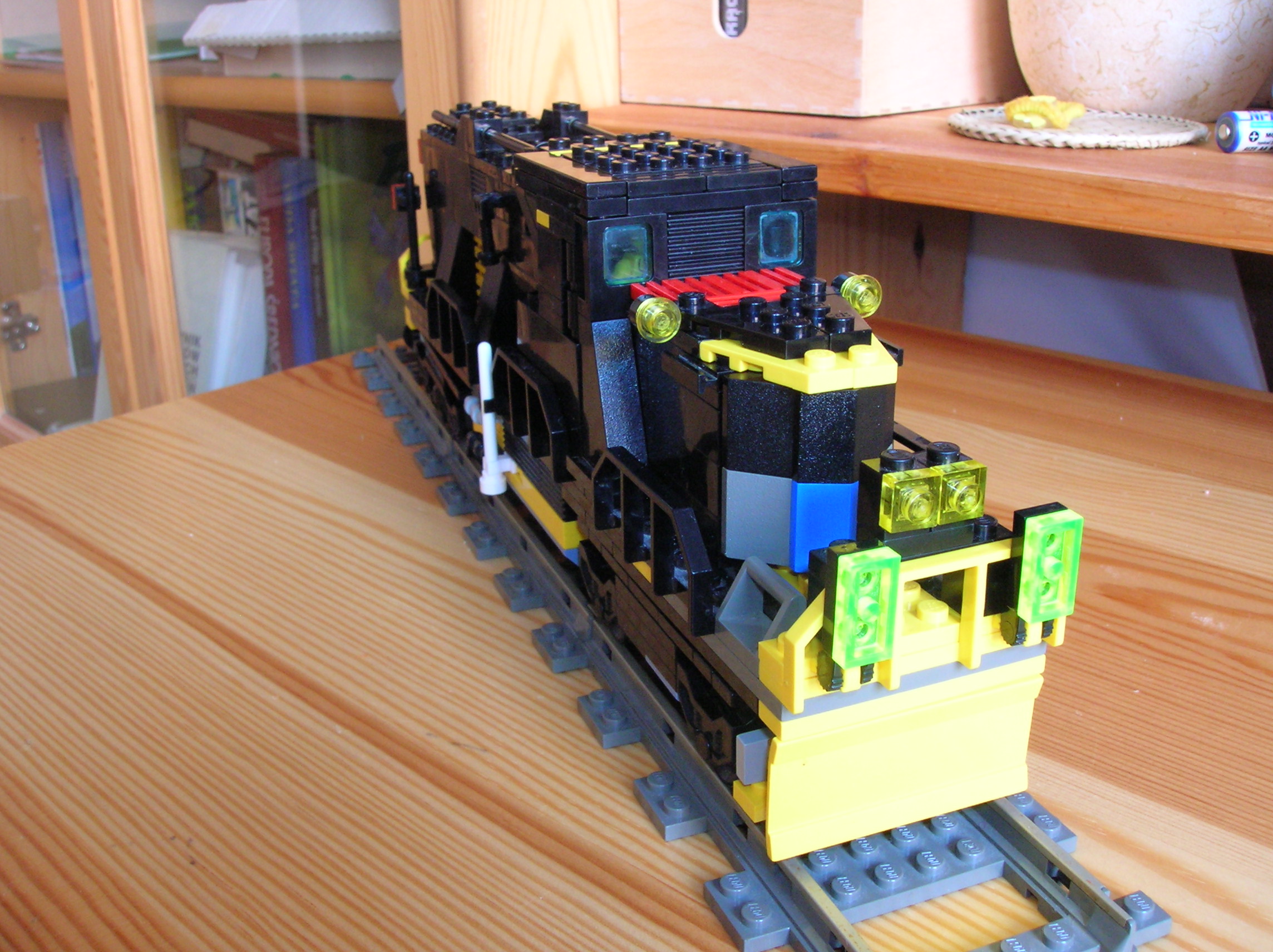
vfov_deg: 41.7
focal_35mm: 34
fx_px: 1249
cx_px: 636
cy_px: 476
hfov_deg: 54.0
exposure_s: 1/1.5
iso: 149
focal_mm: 5.7
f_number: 4.9
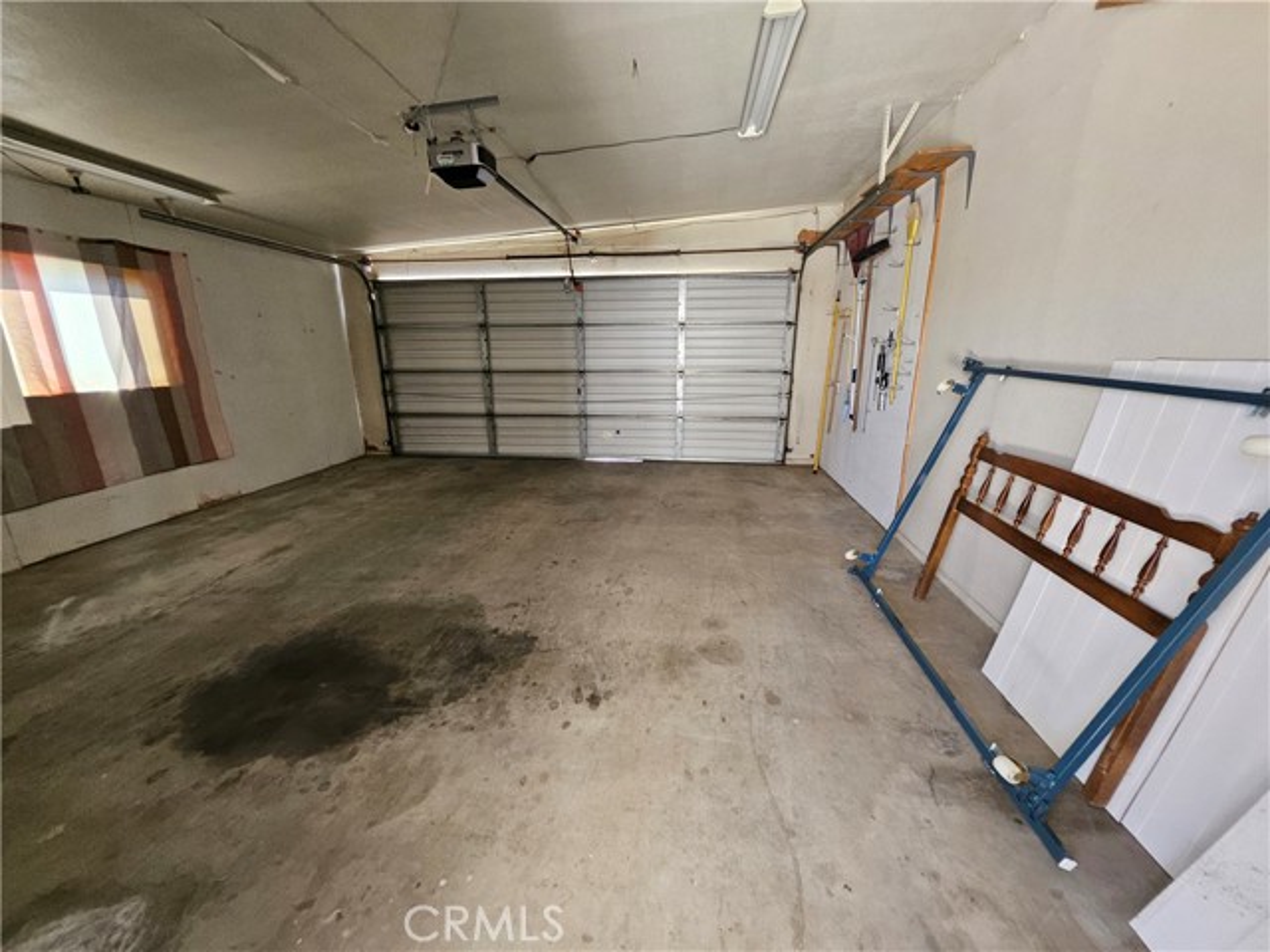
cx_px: 635
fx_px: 477
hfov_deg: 106.2
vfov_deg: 89.9
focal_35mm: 13
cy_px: 476
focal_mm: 1.74
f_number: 2.2
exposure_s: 1/60
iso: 250
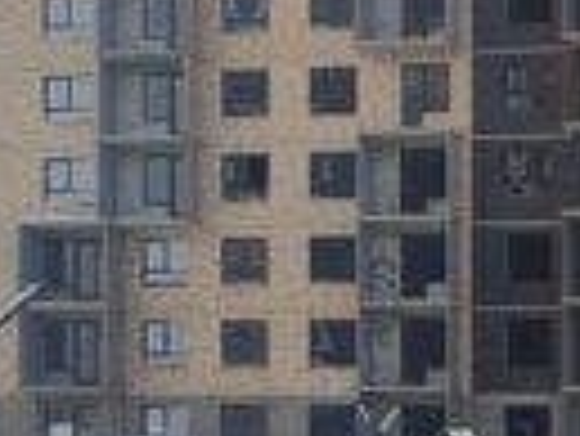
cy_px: 557
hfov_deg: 15.9
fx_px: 1996
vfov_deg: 12.1
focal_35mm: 119
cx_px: 706
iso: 50
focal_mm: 5.89
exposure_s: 1/418
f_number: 1.89
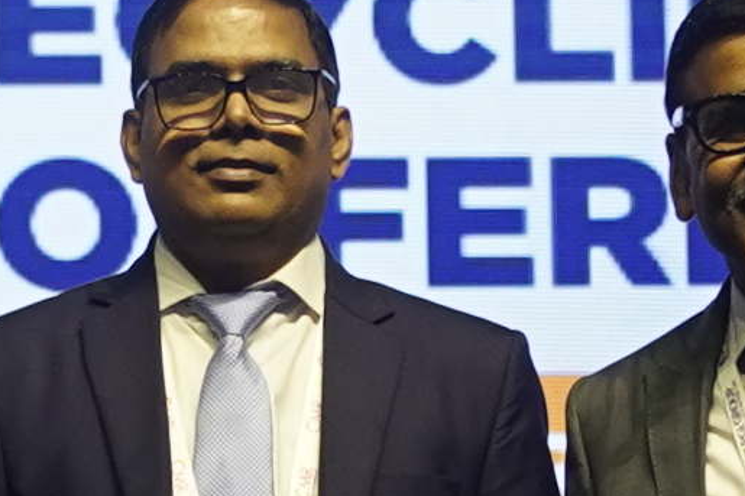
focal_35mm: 459
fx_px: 9495
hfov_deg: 4.5
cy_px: 594
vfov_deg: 3.0
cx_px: 246
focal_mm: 40
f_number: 3.5
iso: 640
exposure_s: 1/160
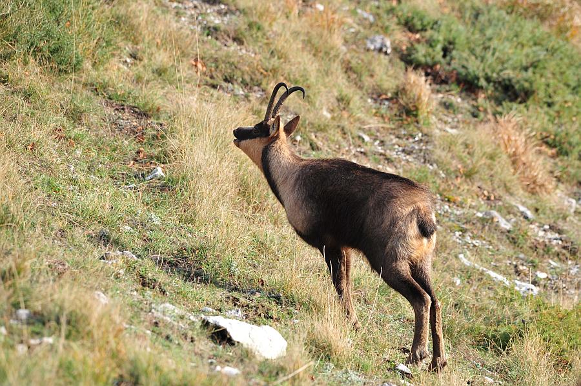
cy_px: 193
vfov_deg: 4.7
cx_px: 290
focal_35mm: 290
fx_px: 4678
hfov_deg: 7.1
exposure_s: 1/250
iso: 500
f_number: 8
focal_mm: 290
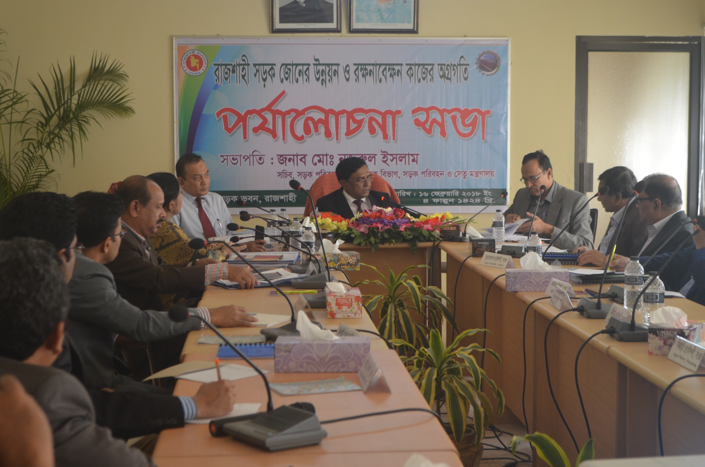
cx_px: 382
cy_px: 226
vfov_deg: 20.5
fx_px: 1290
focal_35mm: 66
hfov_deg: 30.6
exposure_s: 1/50
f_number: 5.3
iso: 800
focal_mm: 40
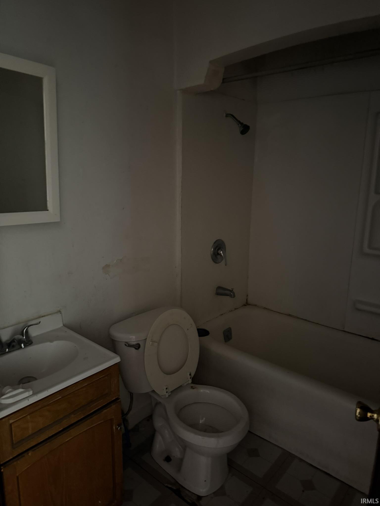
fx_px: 351
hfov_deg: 56.8
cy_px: 253
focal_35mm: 24
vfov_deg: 71.6
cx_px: 190
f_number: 1.78
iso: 1600
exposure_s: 1/15
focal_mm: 6.76
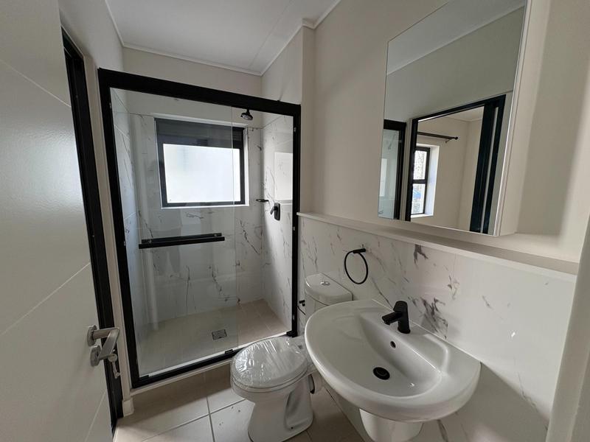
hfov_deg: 102.1
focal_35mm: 14
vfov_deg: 85.7
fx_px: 239
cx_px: 295
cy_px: 221
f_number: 2.2
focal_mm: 2.22
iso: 80
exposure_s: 1/99
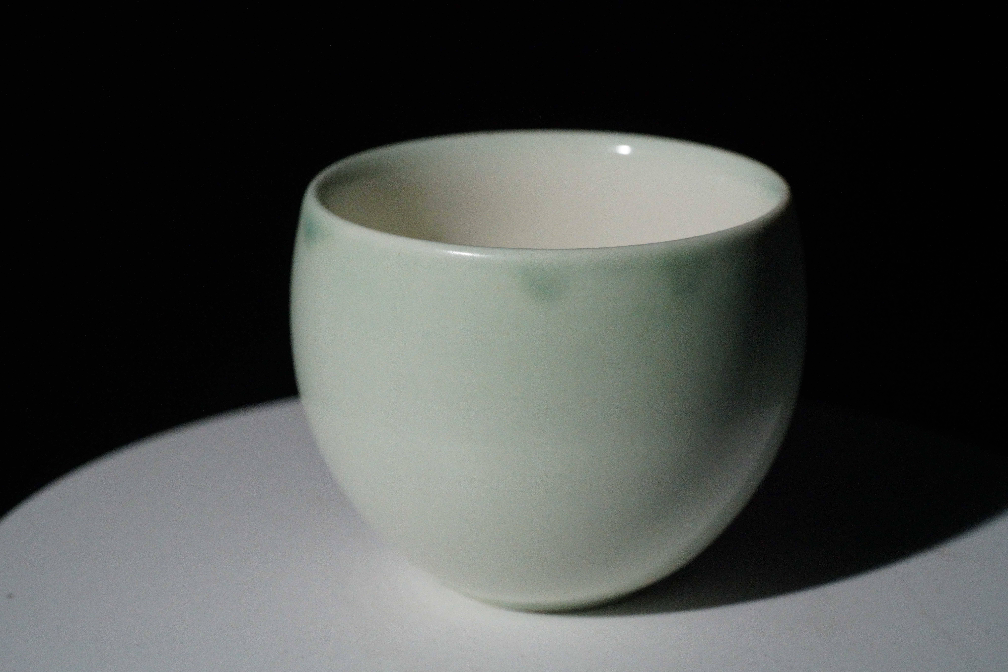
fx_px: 2492
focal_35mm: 89
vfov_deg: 15.4
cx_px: 504
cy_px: 336
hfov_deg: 22.9
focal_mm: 89
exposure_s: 1/2000
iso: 10000
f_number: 11
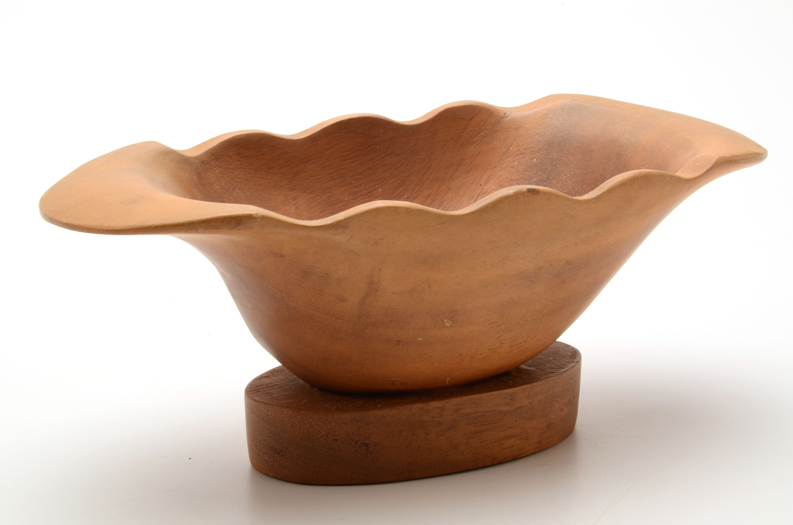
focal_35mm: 78
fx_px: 1715
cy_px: 262
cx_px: 396
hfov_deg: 26.0
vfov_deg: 17.4
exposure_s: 1/160
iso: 100
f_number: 22
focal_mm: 52
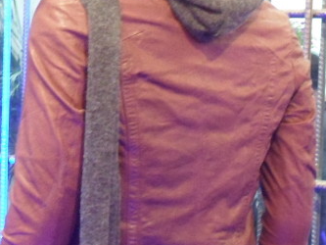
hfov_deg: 14.8
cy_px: 236
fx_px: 1215
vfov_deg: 11.4
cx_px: 382
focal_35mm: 129
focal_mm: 7.8
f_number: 4.2
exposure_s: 1/10
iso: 400
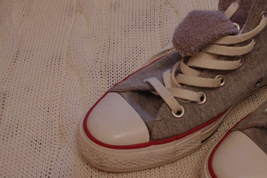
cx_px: 234
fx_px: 423
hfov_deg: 33.4
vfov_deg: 23.8
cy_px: 87
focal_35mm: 57
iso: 800
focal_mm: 18
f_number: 5
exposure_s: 1/50
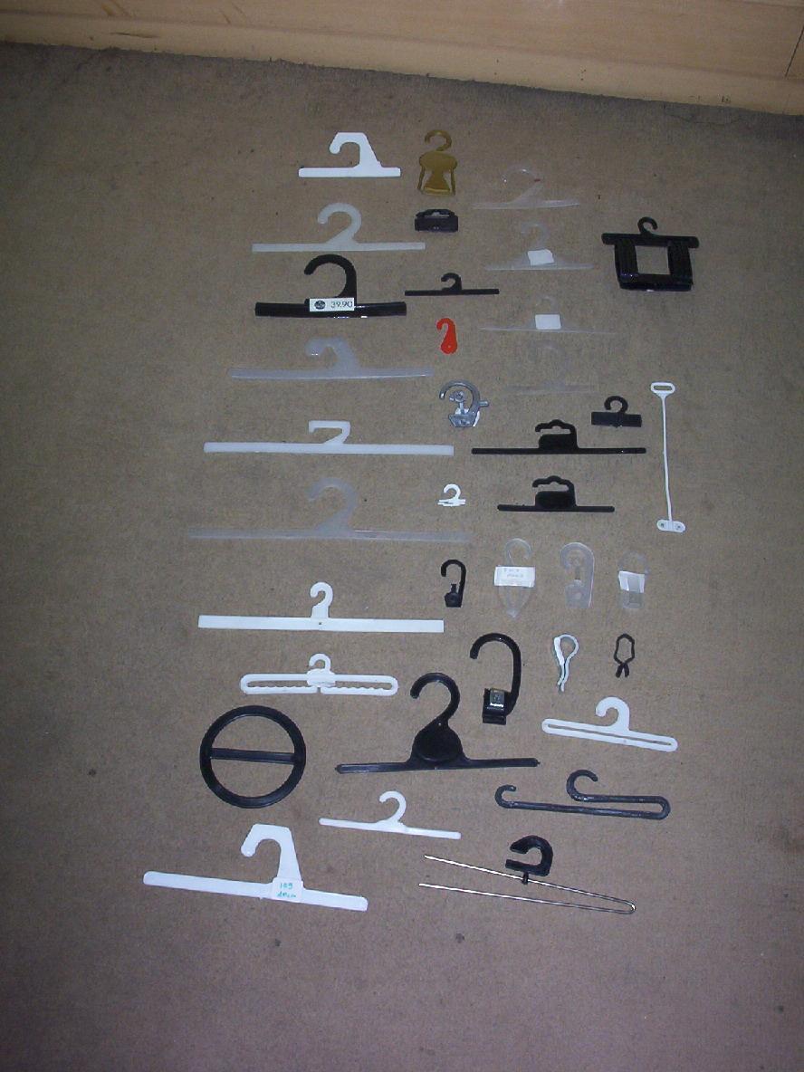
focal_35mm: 39
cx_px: 402
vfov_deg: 47.9
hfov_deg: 36.8
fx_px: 1208
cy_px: 536
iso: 140
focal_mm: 6
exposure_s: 1/30
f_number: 4.5
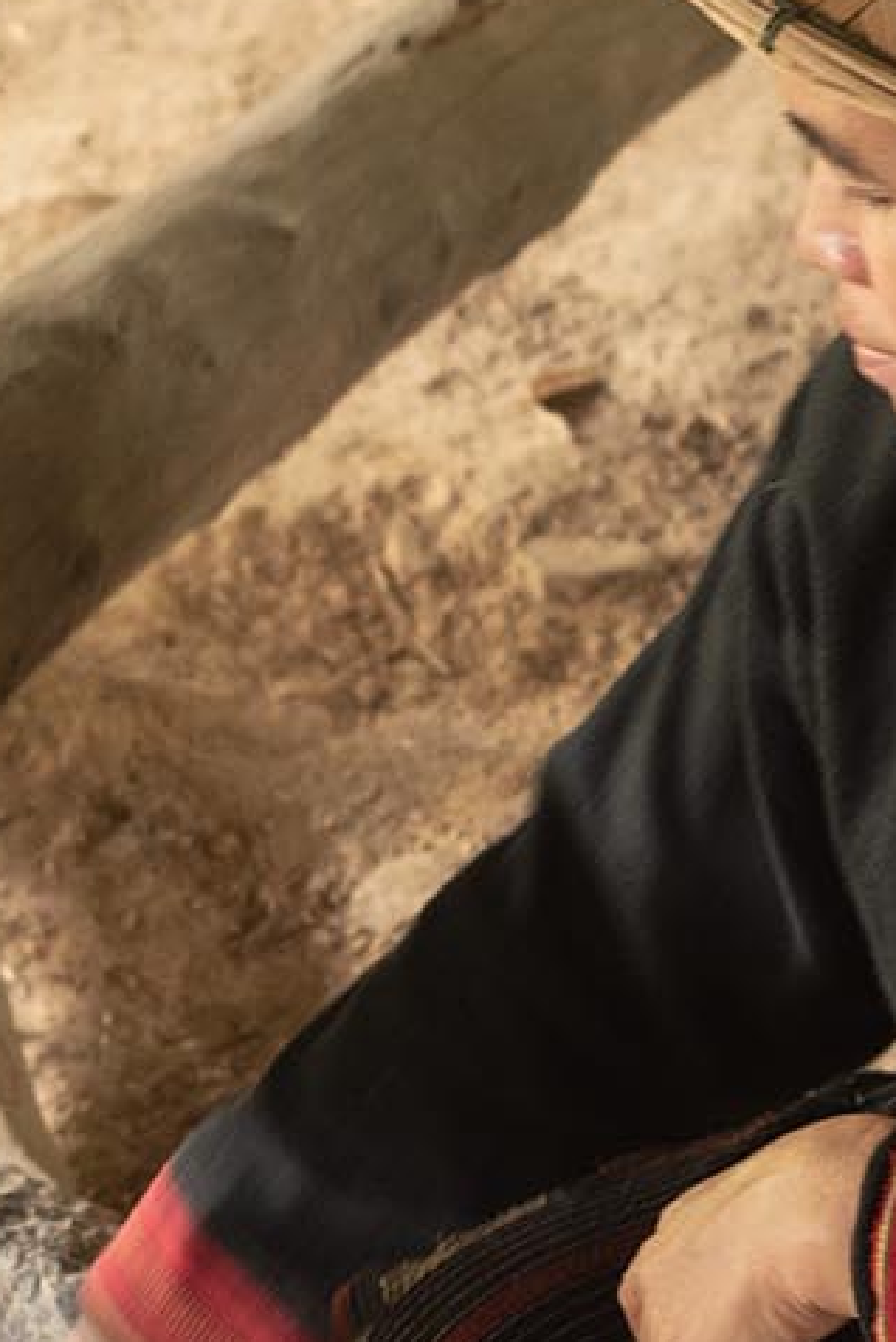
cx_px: 110
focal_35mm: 163
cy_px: 757
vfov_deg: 12.6
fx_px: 6076
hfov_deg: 8.4
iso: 1000
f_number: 2.8
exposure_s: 1/20
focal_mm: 28
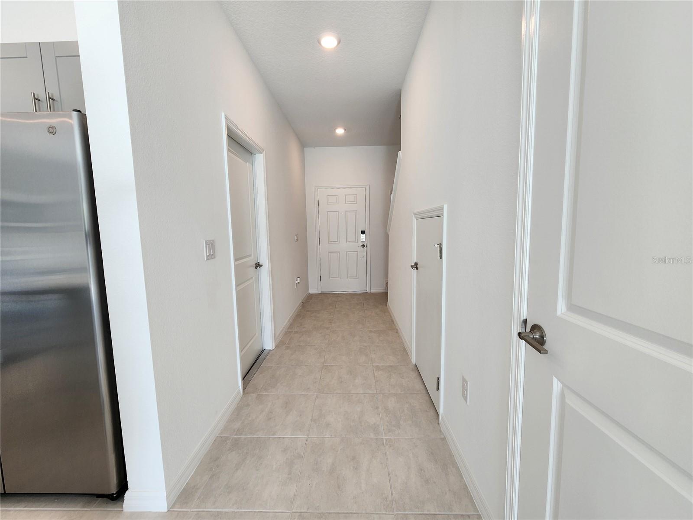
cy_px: 260
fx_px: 260
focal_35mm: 13
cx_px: 346
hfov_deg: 106.2
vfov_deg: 89.9
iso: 50
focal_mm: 2.2
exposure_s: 1/60
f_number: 2.2
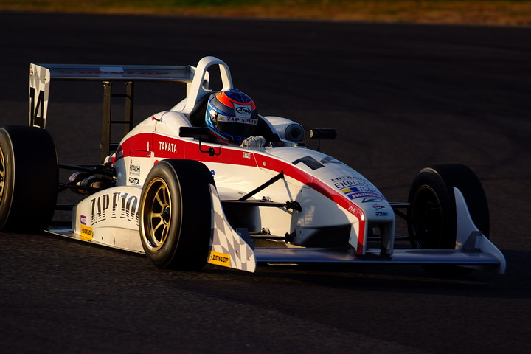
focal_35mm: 450
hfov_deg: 4.6
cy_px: 177
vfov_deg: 3.1
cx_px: 266
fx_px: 6637
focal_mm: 300
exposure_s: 1/500
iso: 100
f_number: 5.6
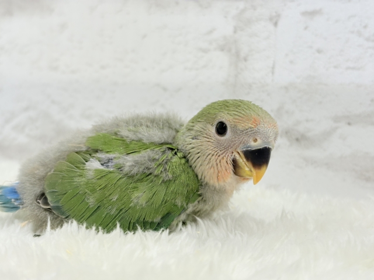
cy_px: 140
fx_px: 562
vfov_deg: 28.0
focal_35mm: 52
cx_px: 187
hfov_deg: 36.8
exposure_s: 1/100
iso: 100
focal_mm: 5.96
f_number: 1.6
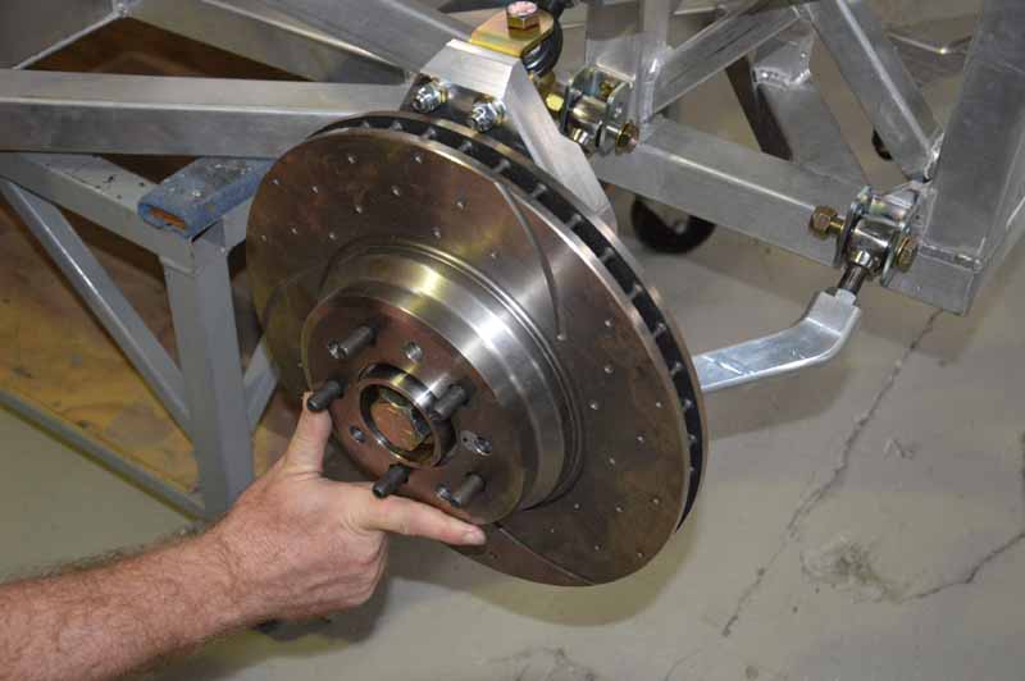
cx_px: 512
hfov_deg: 38.9
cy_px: 340
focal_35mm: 51
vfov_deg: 26.4
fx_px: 1451
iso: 1800
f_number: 4.2
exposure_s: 1/60
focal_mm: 34
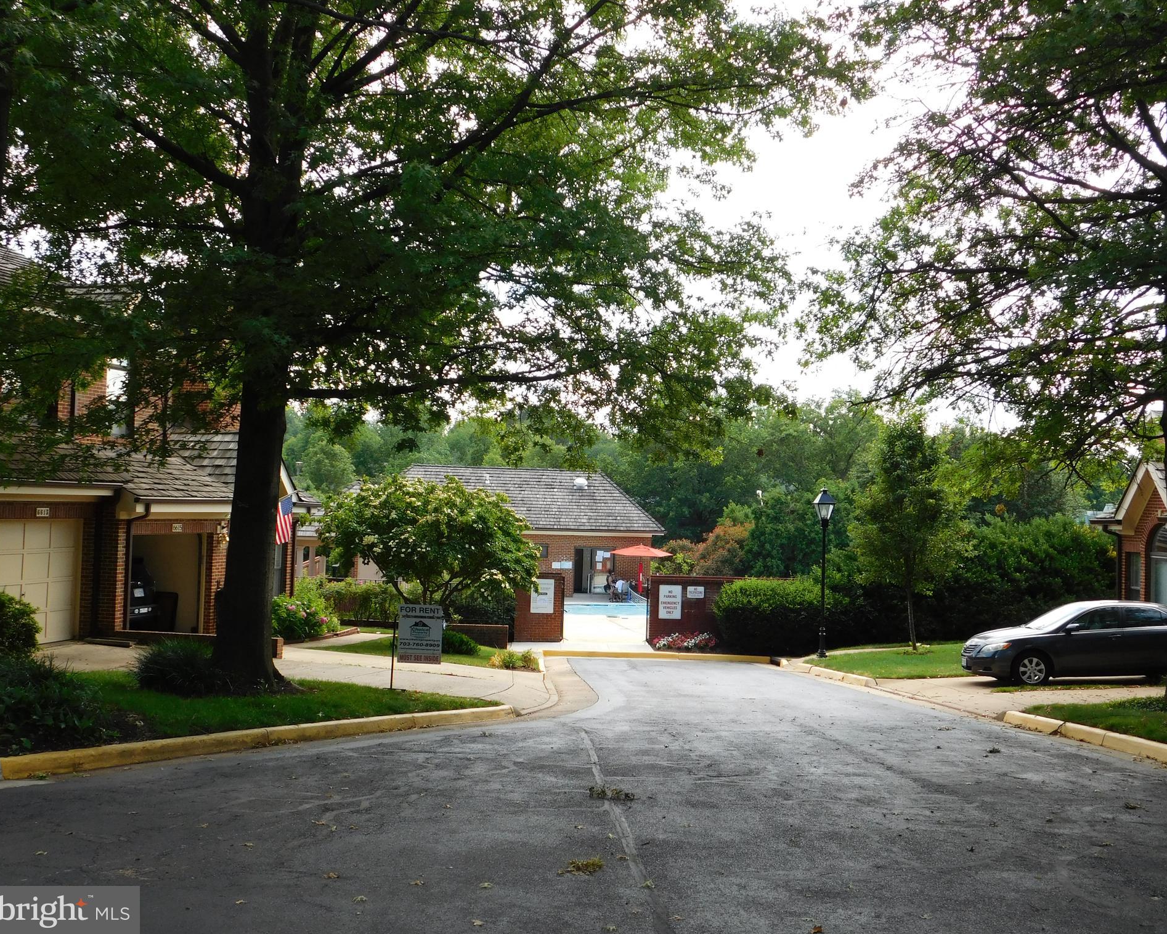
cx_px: 617
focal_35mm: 38
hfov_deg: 47.9
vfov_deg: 39.2
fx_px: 1312
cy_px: 463
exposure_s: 1/320
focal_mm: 6.3
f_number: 3.5
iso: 125
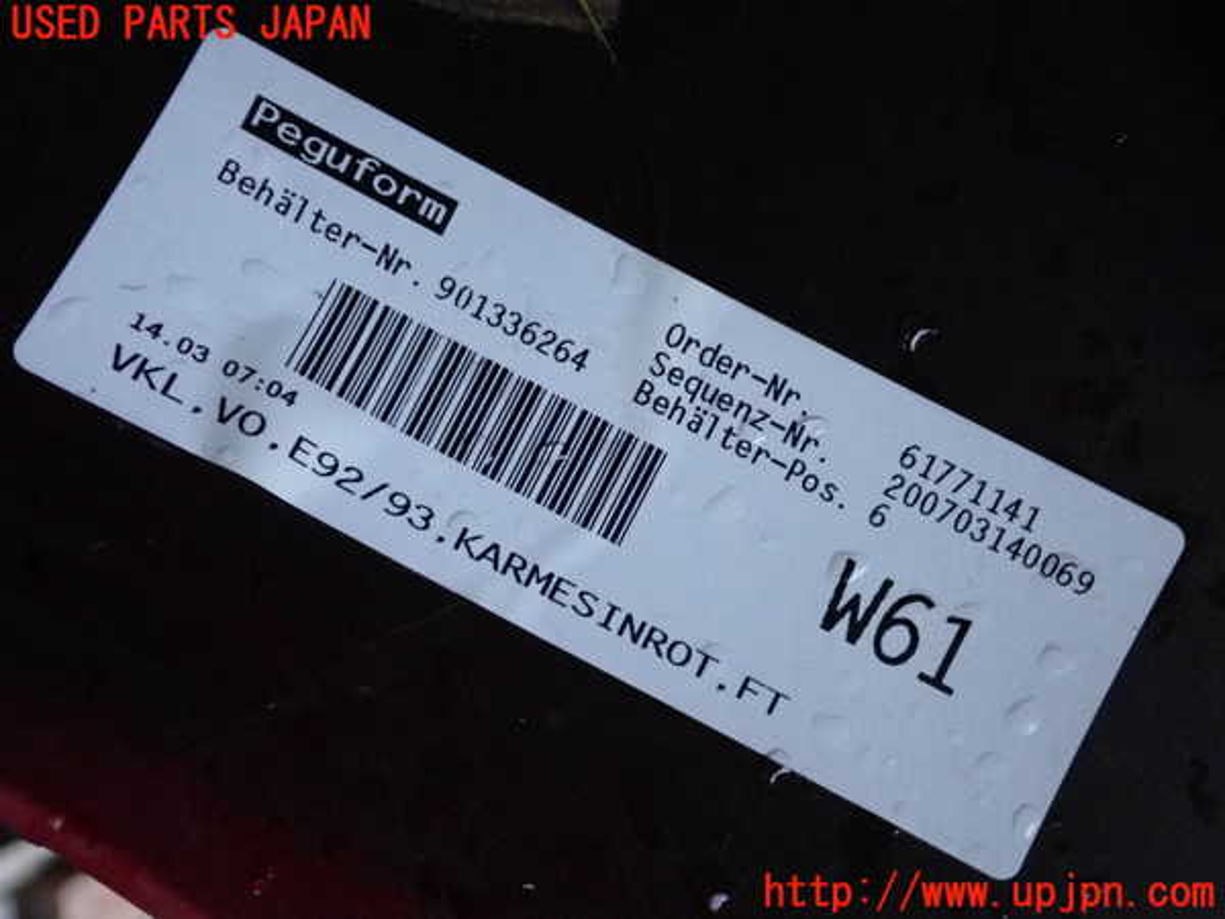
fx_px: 1274
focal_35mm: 36
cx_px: 612
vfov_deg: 39.7
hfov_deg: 51.4
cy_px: 460
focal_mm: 6.37
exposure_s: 1/125
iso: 1600
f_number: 2.5
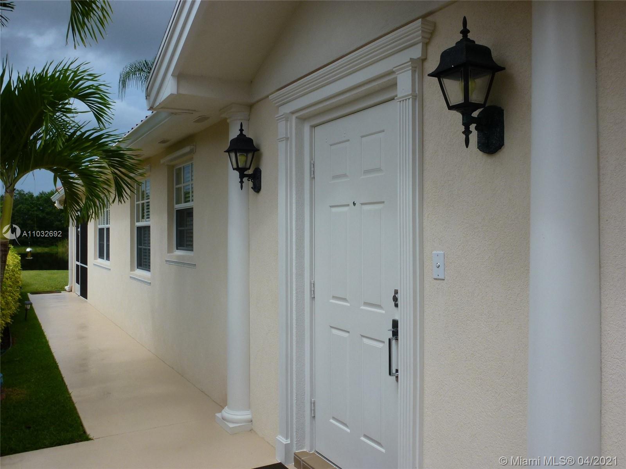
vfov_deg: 48.2
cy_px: 234
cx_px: 313
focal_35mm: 29
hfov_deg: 61.7
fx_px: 524
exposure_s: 1/1000
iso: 100
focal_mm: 5
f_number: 4
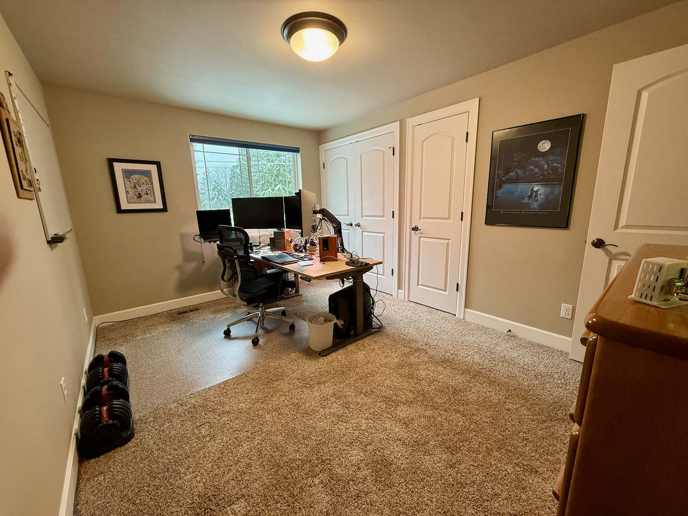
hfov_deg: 102.1
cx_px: 344
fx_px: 278
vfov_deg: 85.7
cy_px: 258
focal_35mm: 14
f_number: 2.2
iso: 250
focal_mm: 2.22
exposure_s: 1/120
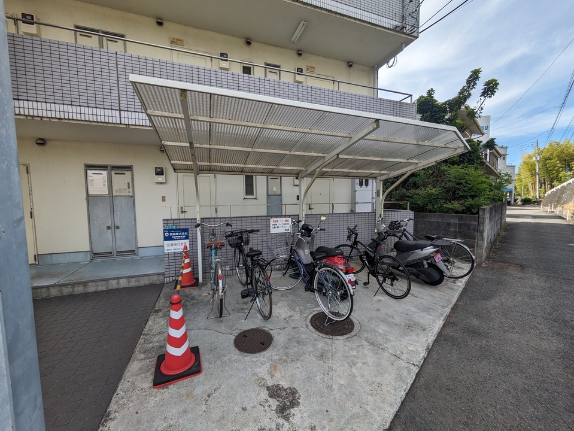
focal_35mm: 14
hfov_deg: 102.0
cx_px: 287
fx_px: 232
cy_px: 216
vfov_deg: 85.7
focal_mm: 1.83
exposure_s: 1/1188
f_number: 2.2
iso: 50
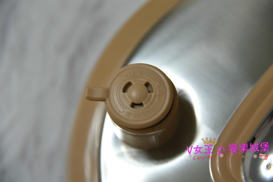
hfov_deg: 17.1
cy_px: 91
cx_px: 136
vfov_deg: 11.4
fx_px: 910
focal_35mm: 120
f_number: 4
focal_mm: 120
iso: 800
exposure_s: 1/125
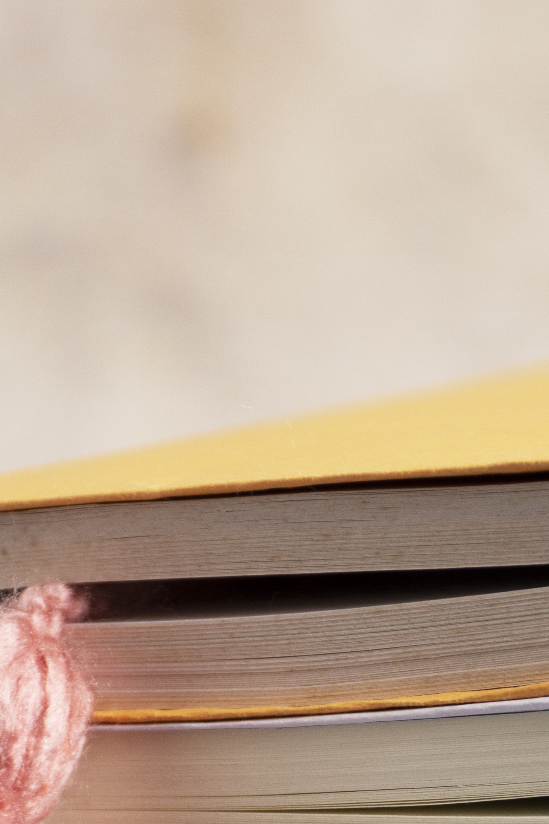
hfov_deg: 3.4
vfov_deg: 5.0
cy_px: 952
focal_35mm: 407
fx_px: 9308
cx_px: 322
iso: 250
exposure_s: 1/125
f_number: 5.3
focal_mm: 90
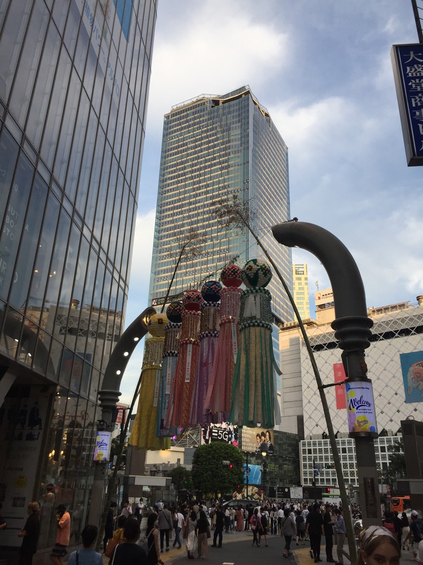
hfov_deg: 48.2
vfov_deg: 61.7
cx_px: 212
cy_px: 282
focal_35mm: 29
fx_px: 472
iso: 32
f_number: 2.2
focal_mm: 4.15
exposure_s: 1/366
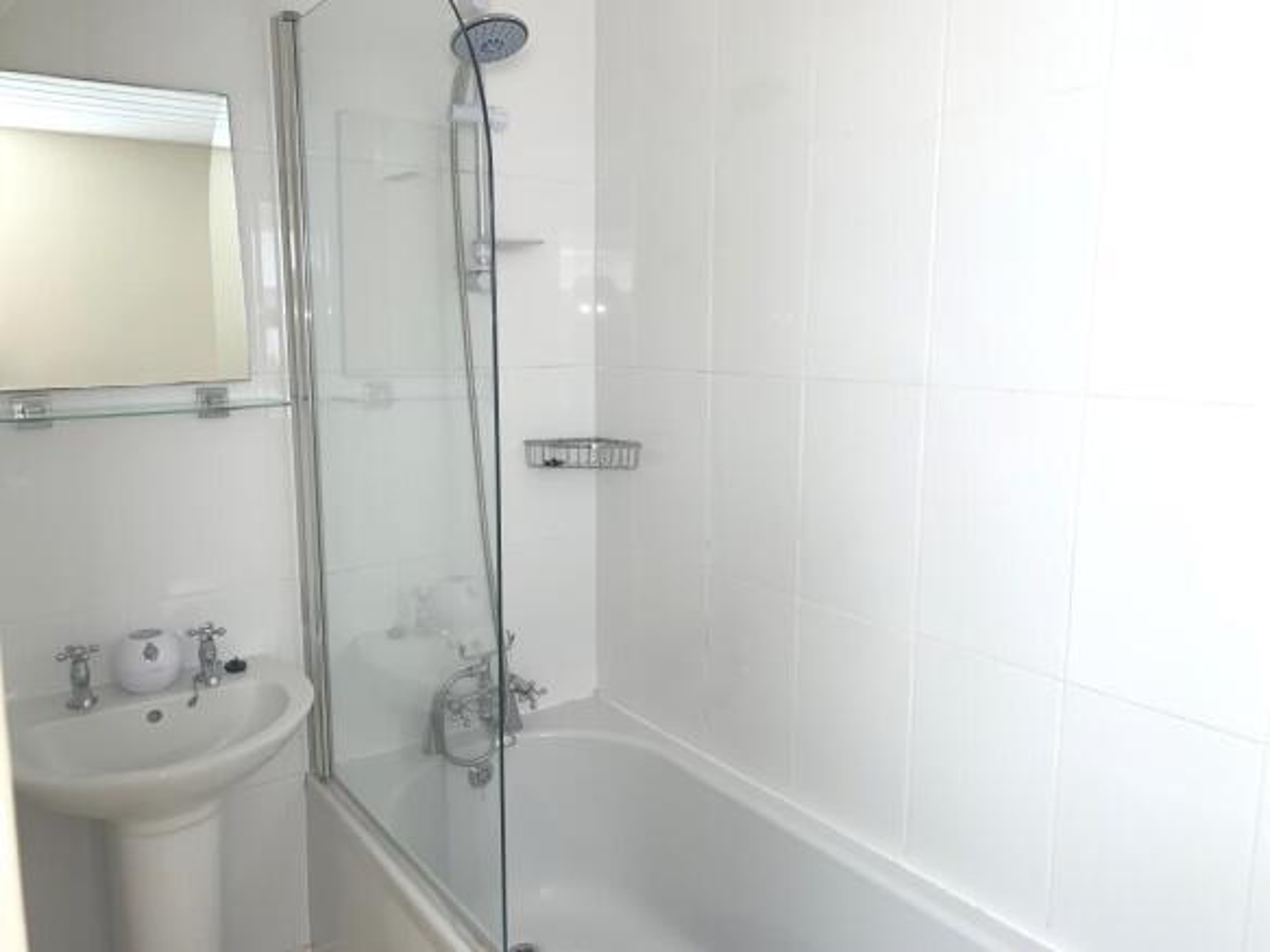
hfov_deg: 67.3
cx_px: 635
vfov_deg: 53.0
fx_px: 954
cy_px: 476
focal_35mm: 26
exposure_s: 1/121
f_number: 1.8
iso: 40
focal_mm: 4.25
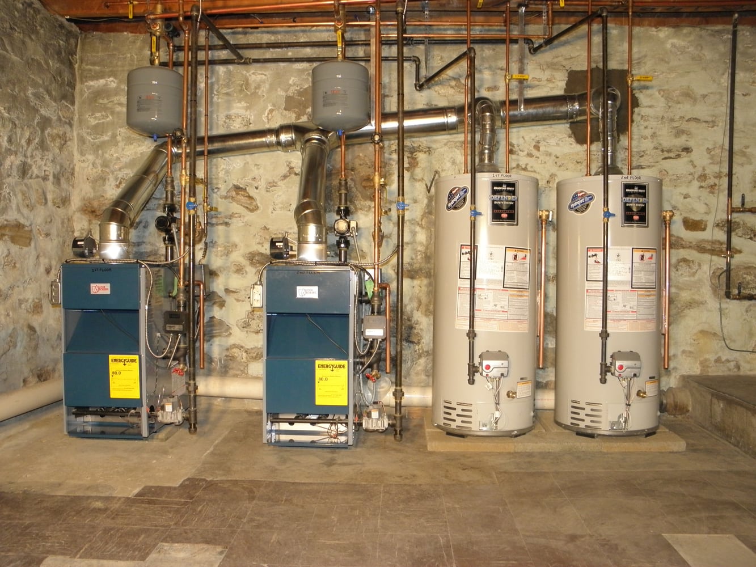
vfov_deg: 48.2
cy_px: 284
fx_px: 633
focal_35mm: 29
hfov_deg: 61.7
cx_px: 378
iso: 200
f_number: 3.5
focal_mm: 5.2
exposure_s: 1/40
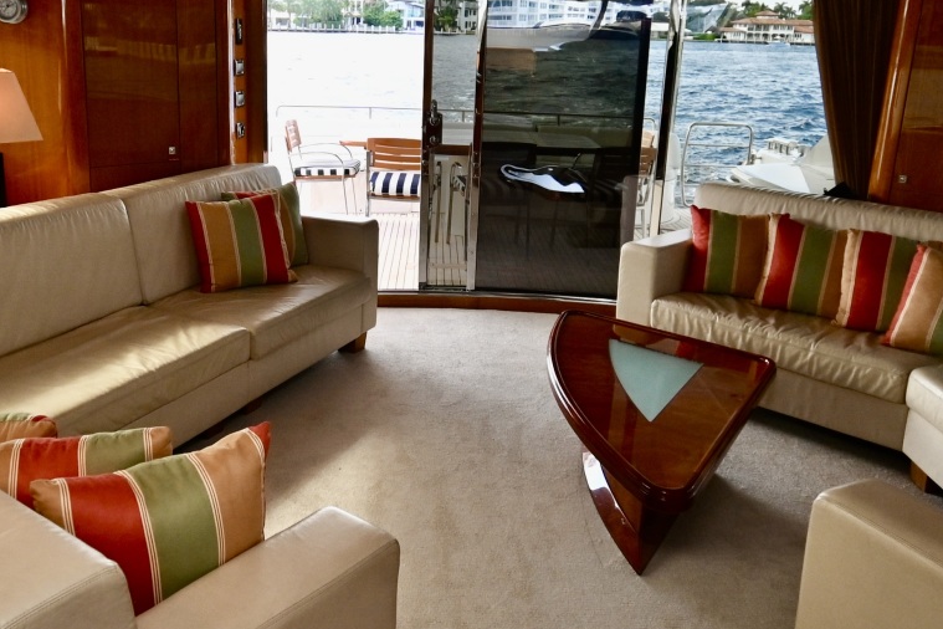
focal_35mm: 32
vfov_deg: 41.0
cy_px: 265
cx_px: 400
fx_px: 838
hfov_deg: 58.4
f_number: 4.5
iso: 280
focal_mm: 10
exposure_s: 1/250
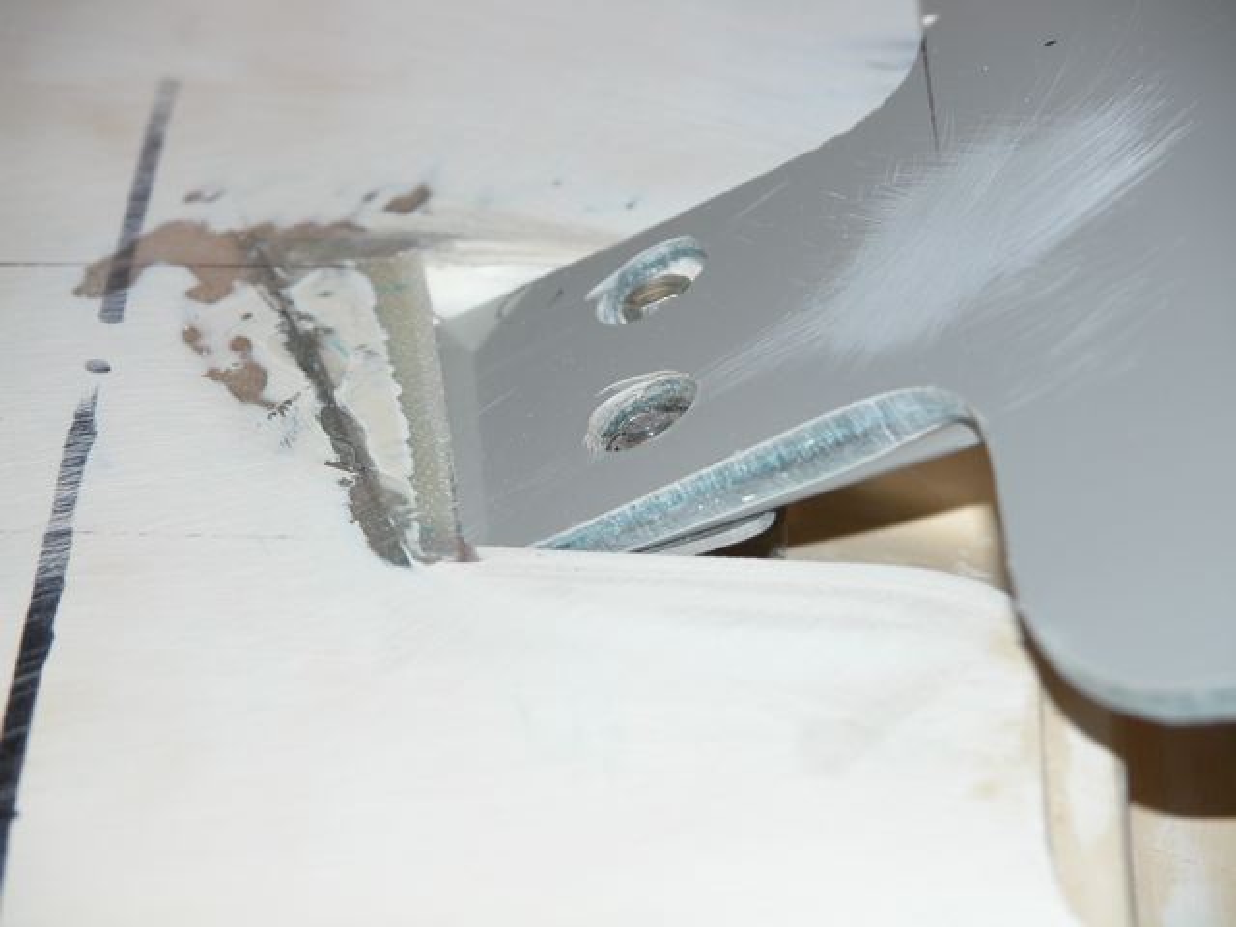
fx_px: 6820
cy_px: 464
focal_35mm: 191
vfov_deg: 7.8
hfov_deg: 10.4
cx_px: 618
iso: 100
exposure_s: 1/125
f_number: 4
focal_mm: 48.5
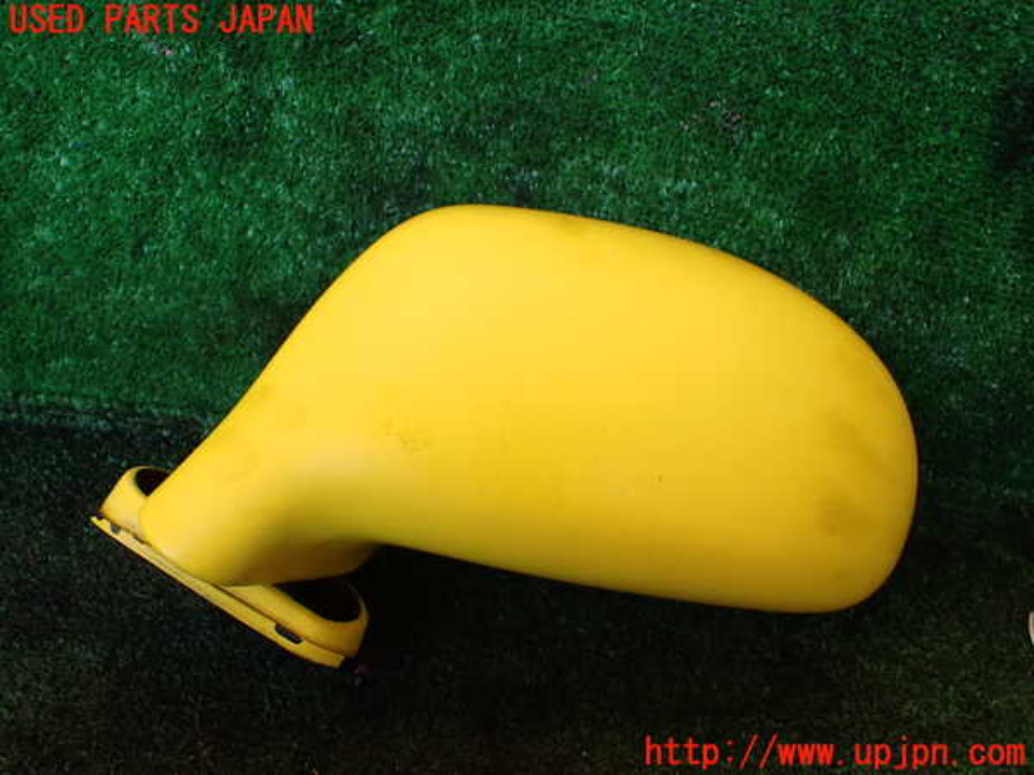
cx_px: 517
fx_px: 896
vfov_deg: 46.8
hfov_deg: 60.0
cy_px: 388
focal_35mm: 30
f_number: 2.3
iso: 200
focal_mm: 5.4
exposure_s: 1/125
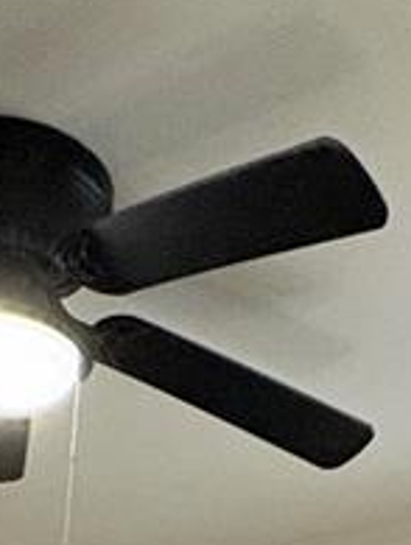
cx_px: 210
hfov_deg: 17.2
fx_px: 1357
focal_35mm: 86
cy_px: 1302
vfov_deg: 14.7
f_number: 2.2
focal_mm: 2.22
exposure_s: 1/60
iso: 250
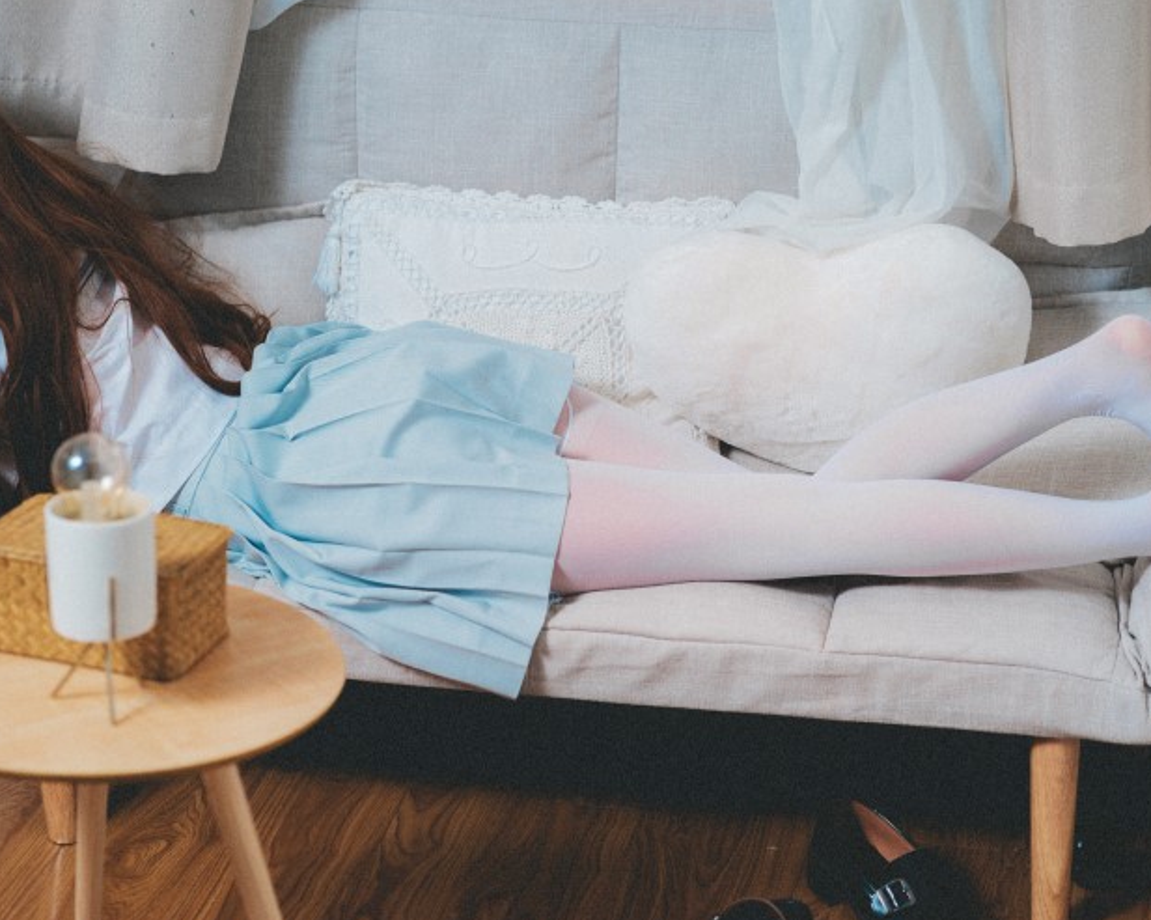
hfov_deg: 19.8
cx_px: 623
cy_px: 459
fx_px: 3303
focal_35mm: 97
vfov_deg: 15.9
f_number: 3.5
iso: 100
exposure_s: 1/125
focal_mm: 85
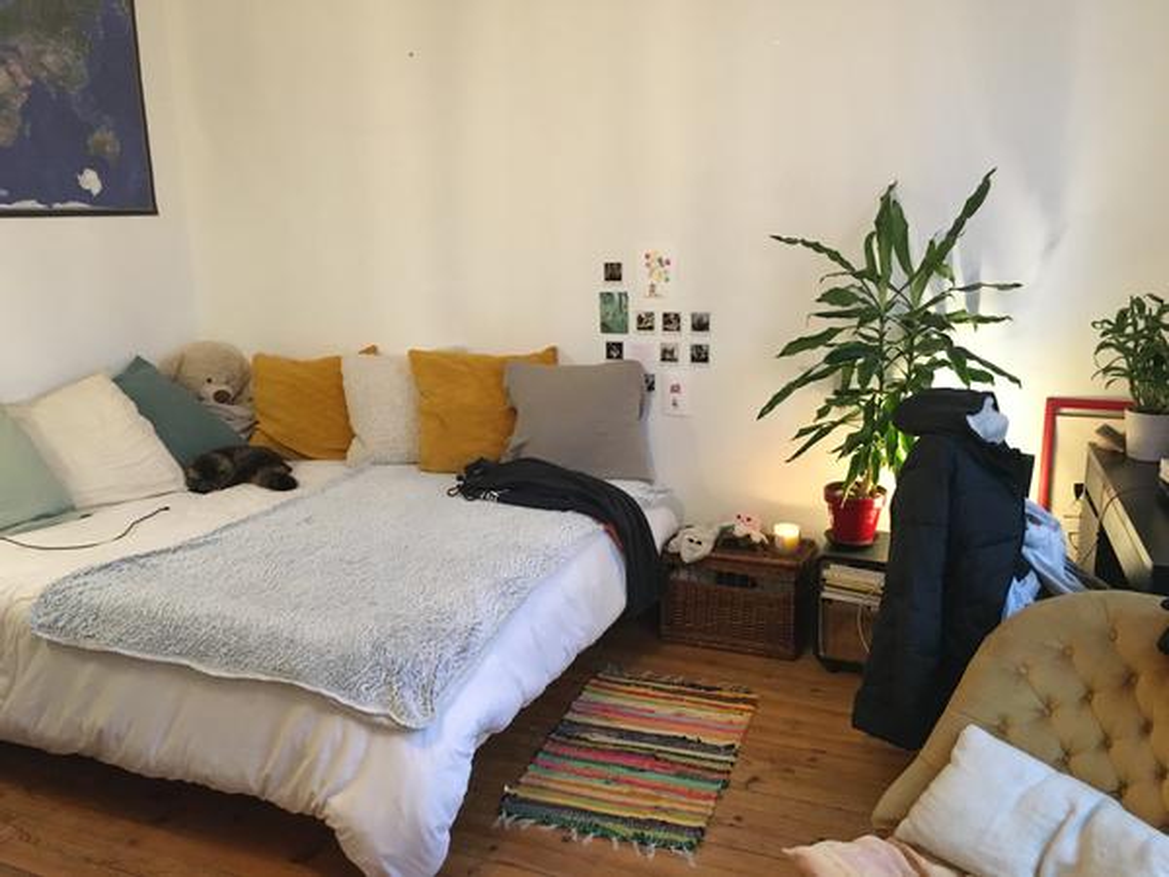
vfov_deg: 48.2
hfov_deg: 61.7
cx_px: 584
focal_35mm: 29
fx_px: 979
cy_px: 438
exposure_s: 1/17
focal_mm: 4.15
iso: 250
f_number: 2.2
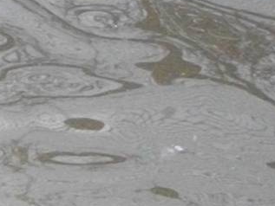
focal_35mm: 484
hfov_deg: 4.1
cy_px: 347
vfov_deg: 3.1
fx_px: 3846
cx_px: -243
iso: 800
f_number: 5.2
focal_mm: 17.1
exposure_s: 1/400
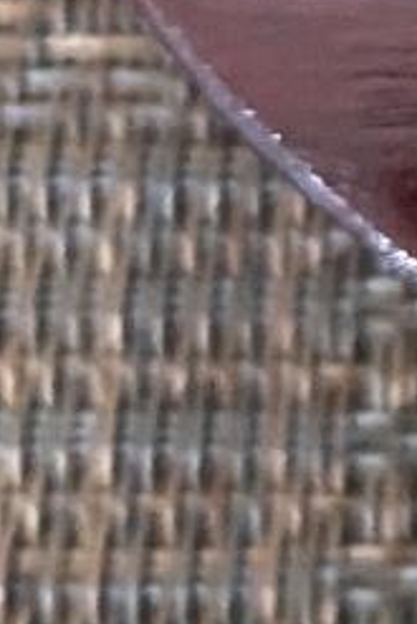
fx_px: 3418
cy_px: -389
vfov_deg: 10.0
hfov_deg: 6.0
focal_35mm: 197
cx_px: 1580
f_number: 1.8
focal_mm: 4.25
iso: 500
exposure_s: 1/25
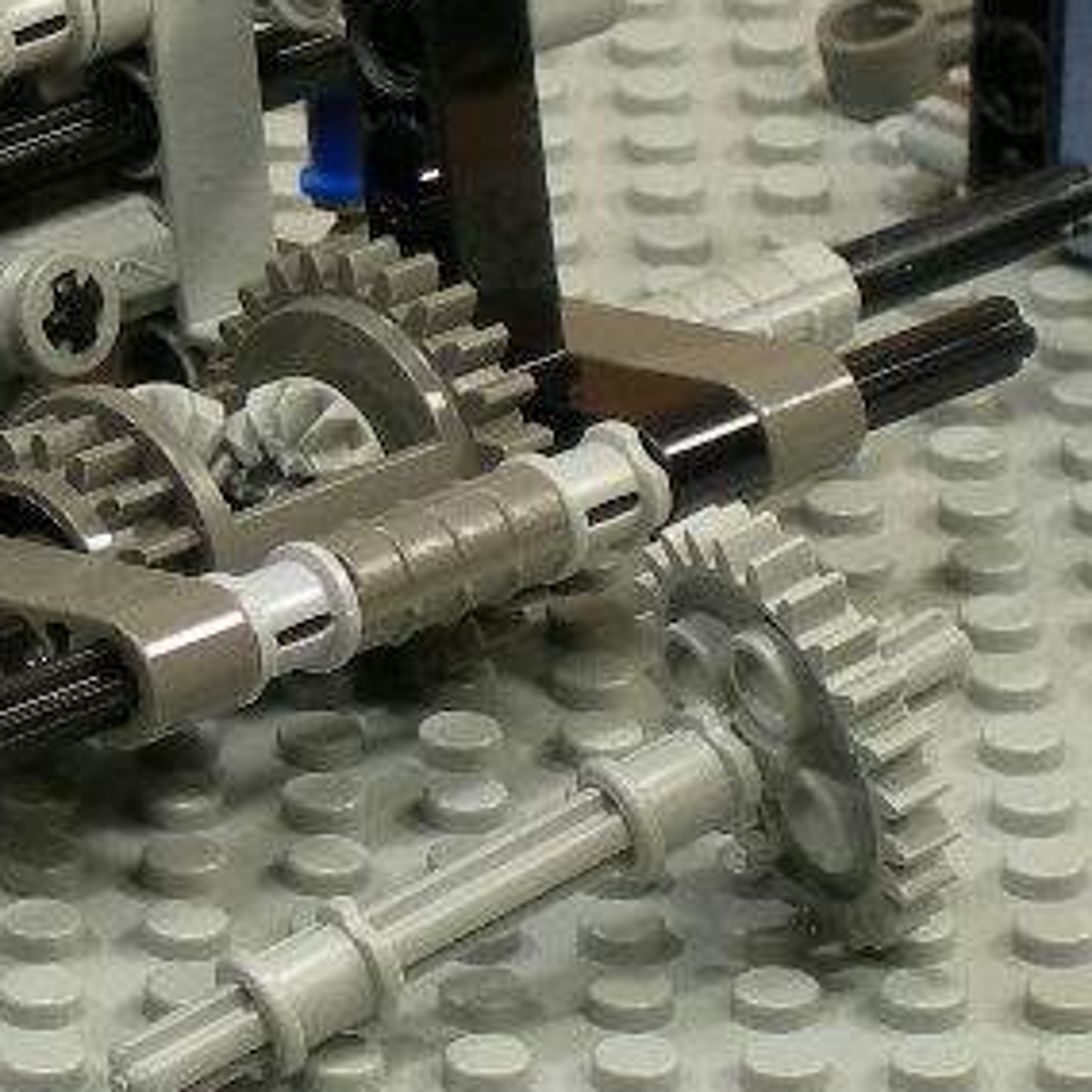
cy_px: 227
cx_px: 50
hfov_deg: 4.8
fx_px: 12956
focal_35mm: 363
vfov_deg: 4.8
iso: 50
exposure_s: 1/7.6
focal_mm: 23.4
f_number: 4.9
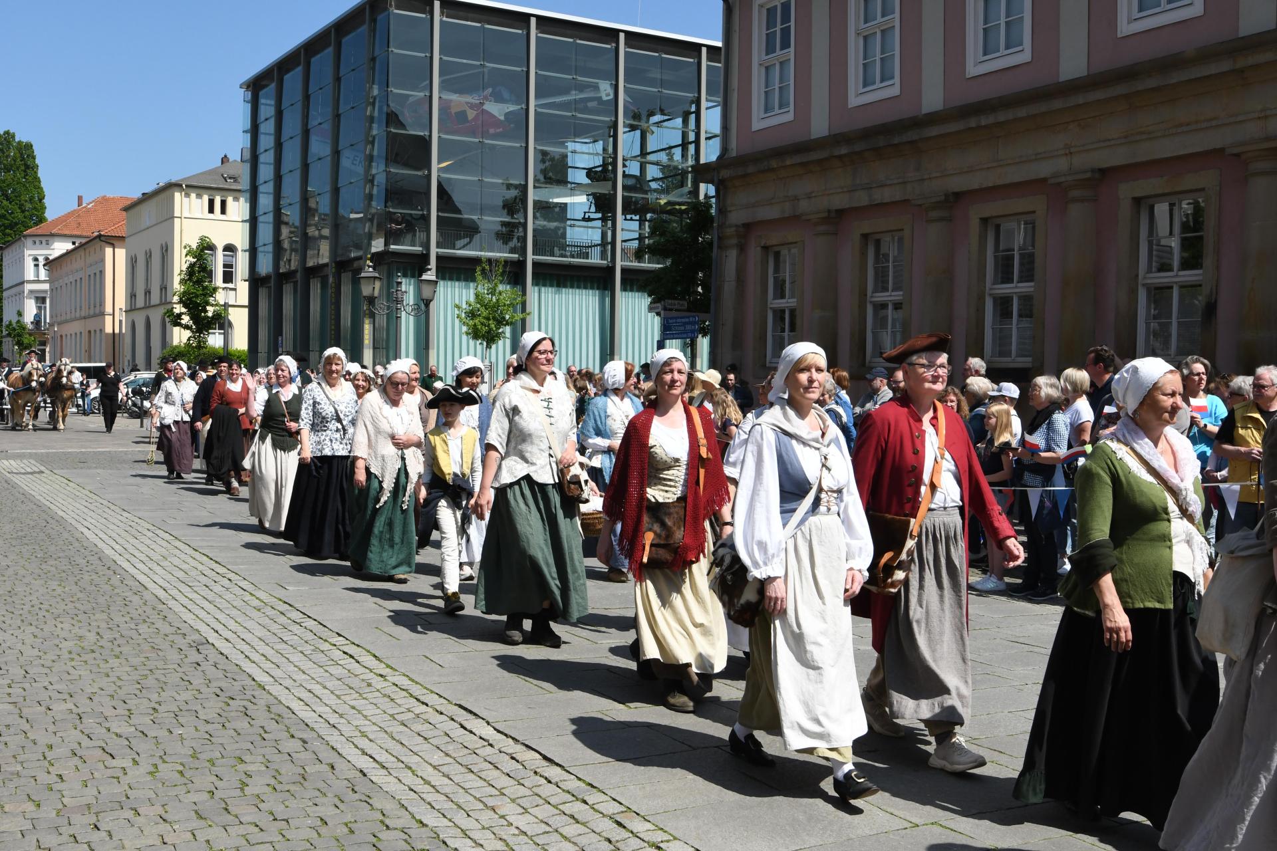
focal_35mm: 36
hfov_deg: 53.1
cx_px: 638
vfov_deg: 36.9
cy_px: 426
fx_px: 1277
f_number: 14
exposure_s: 1/640
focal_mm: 24
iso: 640
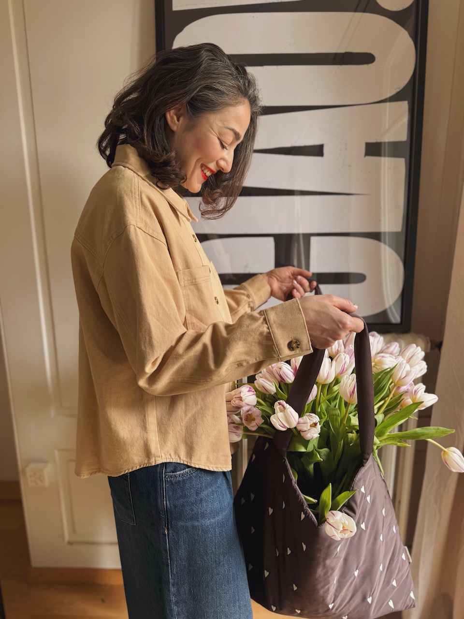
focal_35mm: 24
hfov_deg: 56.8
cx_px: 232
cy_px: 310
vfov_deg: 71.6
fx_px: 429
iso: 100
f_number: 1.78
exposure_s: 1/121
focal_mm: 6.76
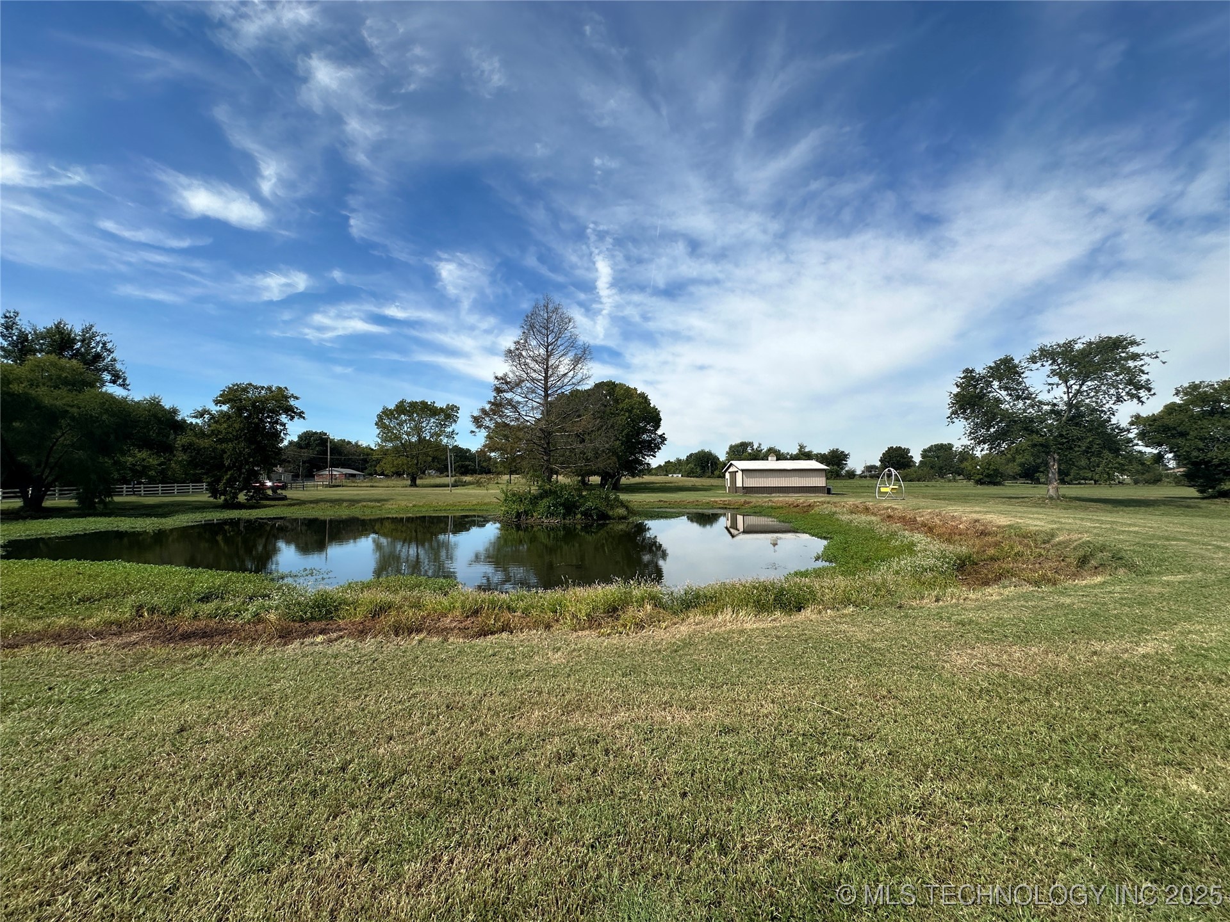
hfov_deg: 102.1
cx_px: 615
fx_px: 497
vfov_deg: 85.7
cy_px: 461
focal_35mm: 14
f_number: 2.2
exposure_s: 1/2451
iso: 50
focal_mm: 2.22
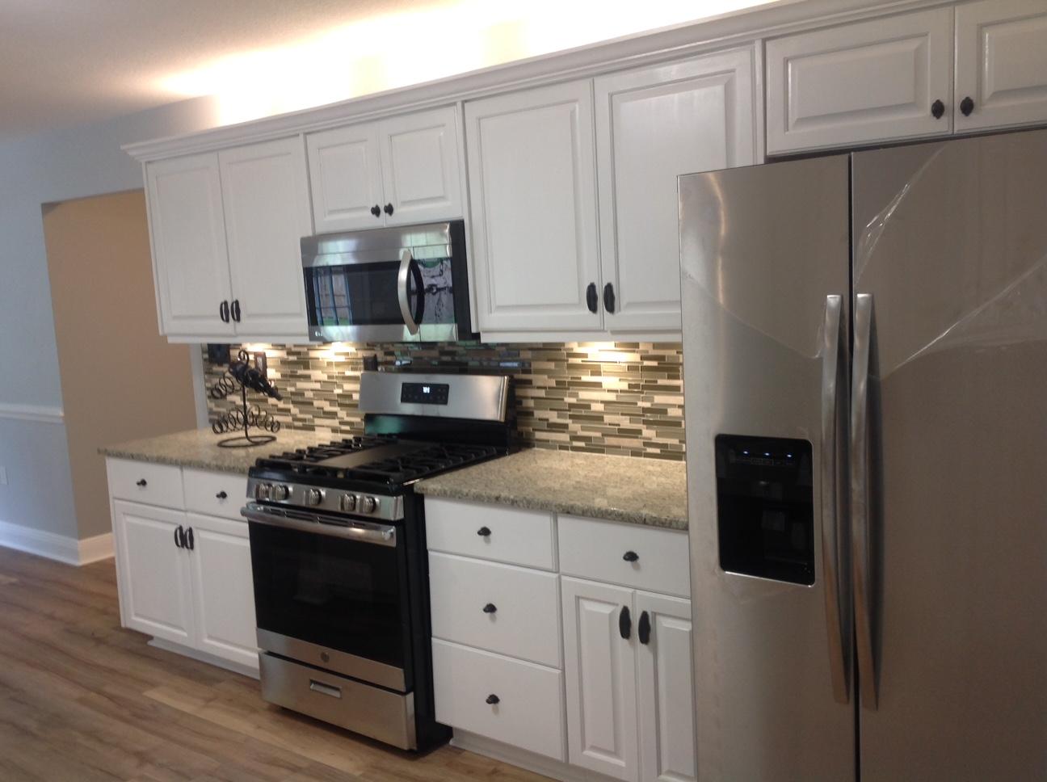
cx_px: 524
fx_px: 1057
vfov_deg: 40.6
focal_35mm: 35
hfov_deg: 52.7
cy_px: 391
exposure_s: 1/15
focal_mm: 4.28
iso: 64
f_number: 2.4
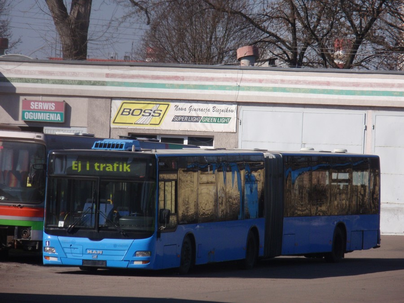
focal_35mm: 280
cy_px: 152
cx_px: 202
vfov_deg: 5.3
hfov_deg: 7.1
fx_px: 3268
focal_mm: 50
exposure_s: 1/500
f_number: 5.9
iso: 125
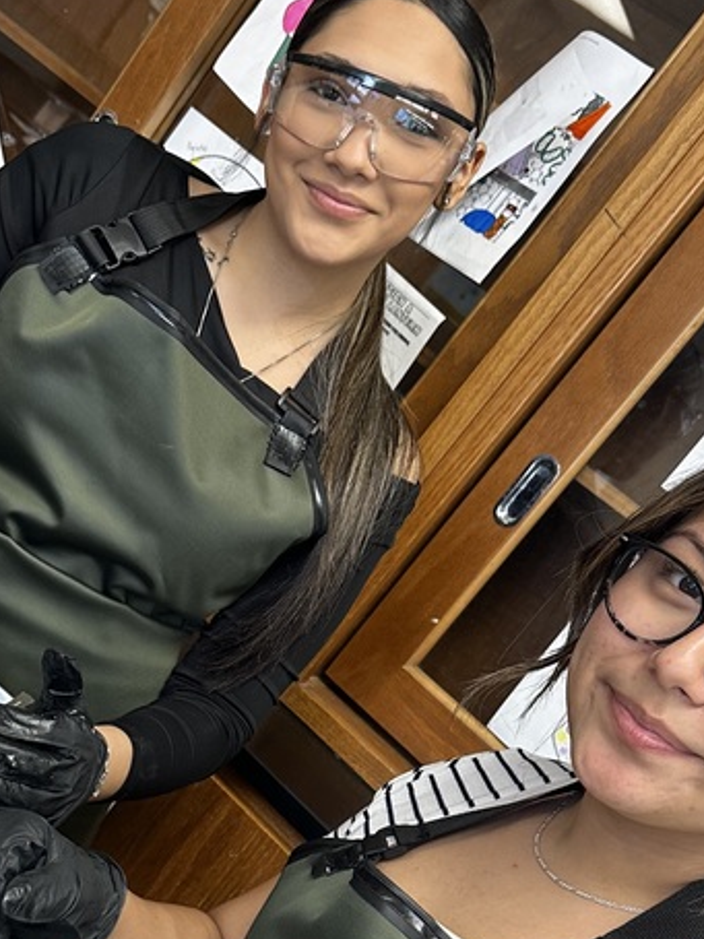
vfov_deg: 35.3
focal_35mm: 54
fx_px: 1465
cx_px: 221
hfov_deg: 26.8
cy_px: 603
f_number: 1.78
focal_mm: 6.86
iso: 200
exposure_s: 1/60
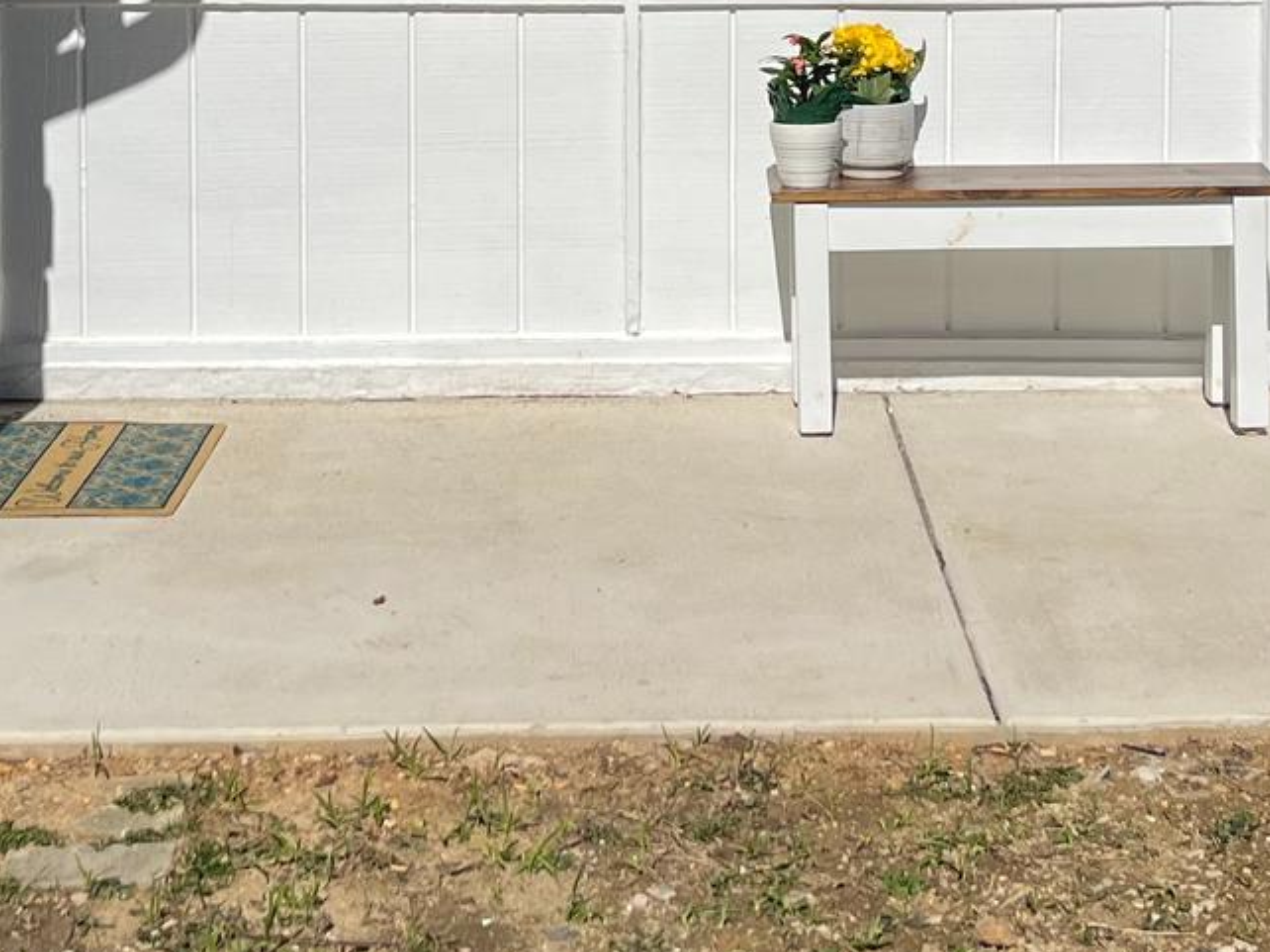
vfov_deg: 17.2
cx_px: 661
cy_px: -97
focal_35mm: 83
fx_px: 3044
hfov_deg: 23.6
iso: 50
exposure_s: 1/11905
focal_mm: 5.1
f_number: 1.6
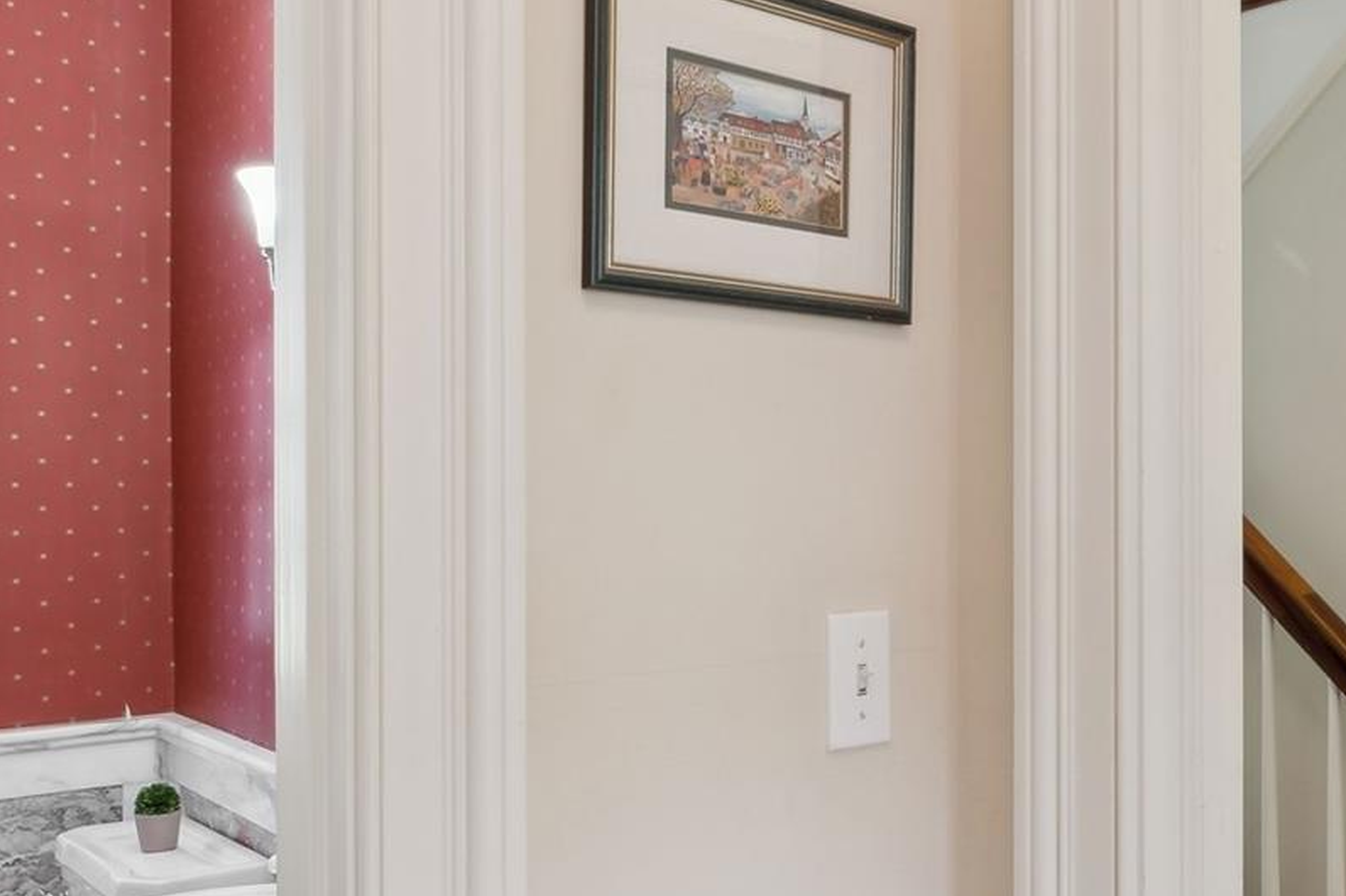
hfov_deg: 52.5
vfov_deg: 36.4
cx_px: 852
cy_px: 607
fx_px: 1345
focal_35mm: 36
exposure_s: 1/5
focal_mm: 14
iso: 200
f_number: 11
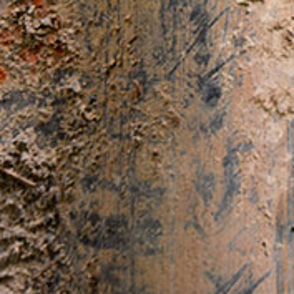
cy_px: -316
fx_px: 4141
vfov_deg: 4.0
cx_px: 350
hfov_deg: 4.1
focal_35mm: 431
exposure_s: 1/125
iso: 400
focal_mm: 75
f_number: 5.3
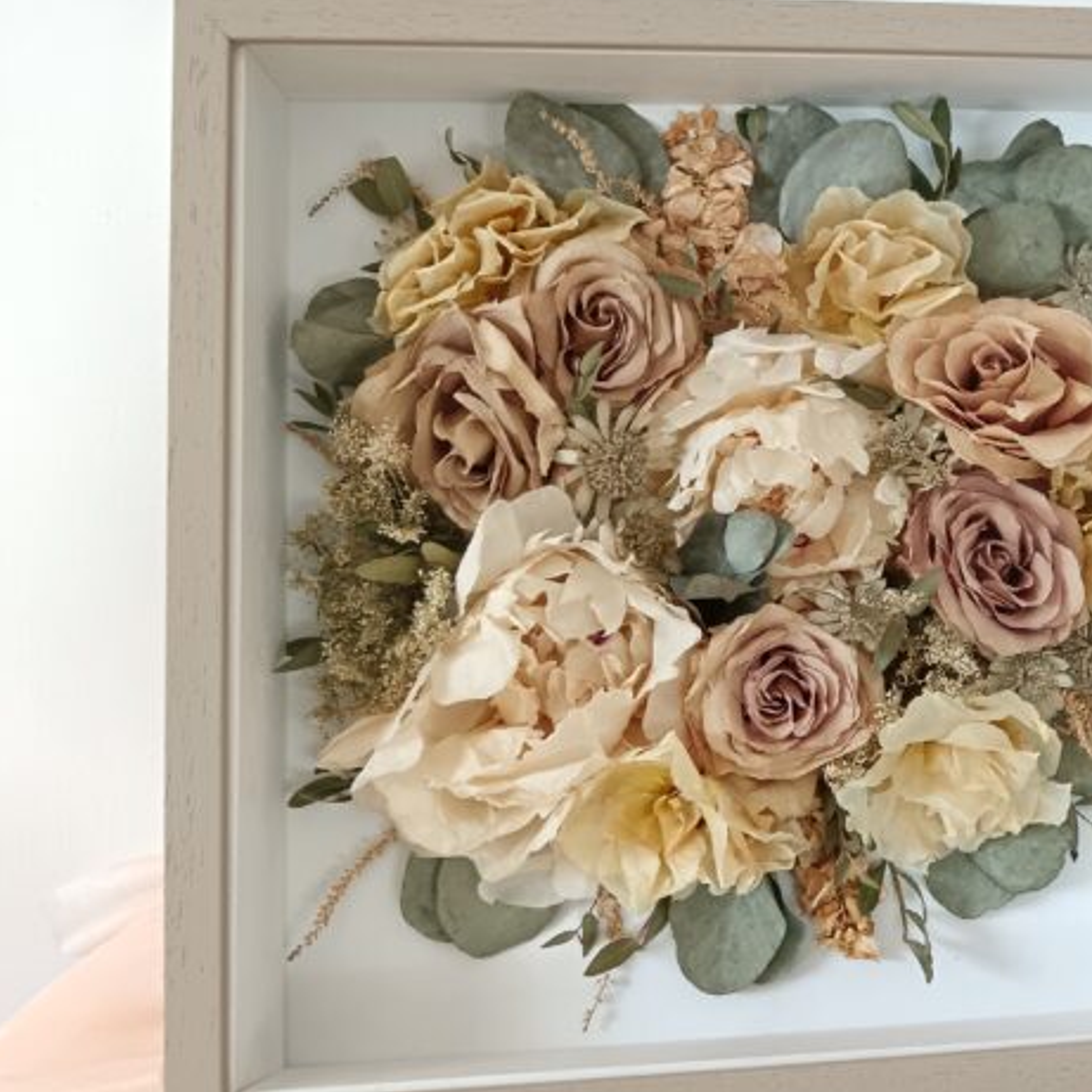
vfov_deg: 32.2
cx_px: 1151
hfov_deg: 29.5
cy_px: 528
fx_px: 1892
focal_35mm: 53
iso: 634
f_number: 1.9
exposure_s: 1/50
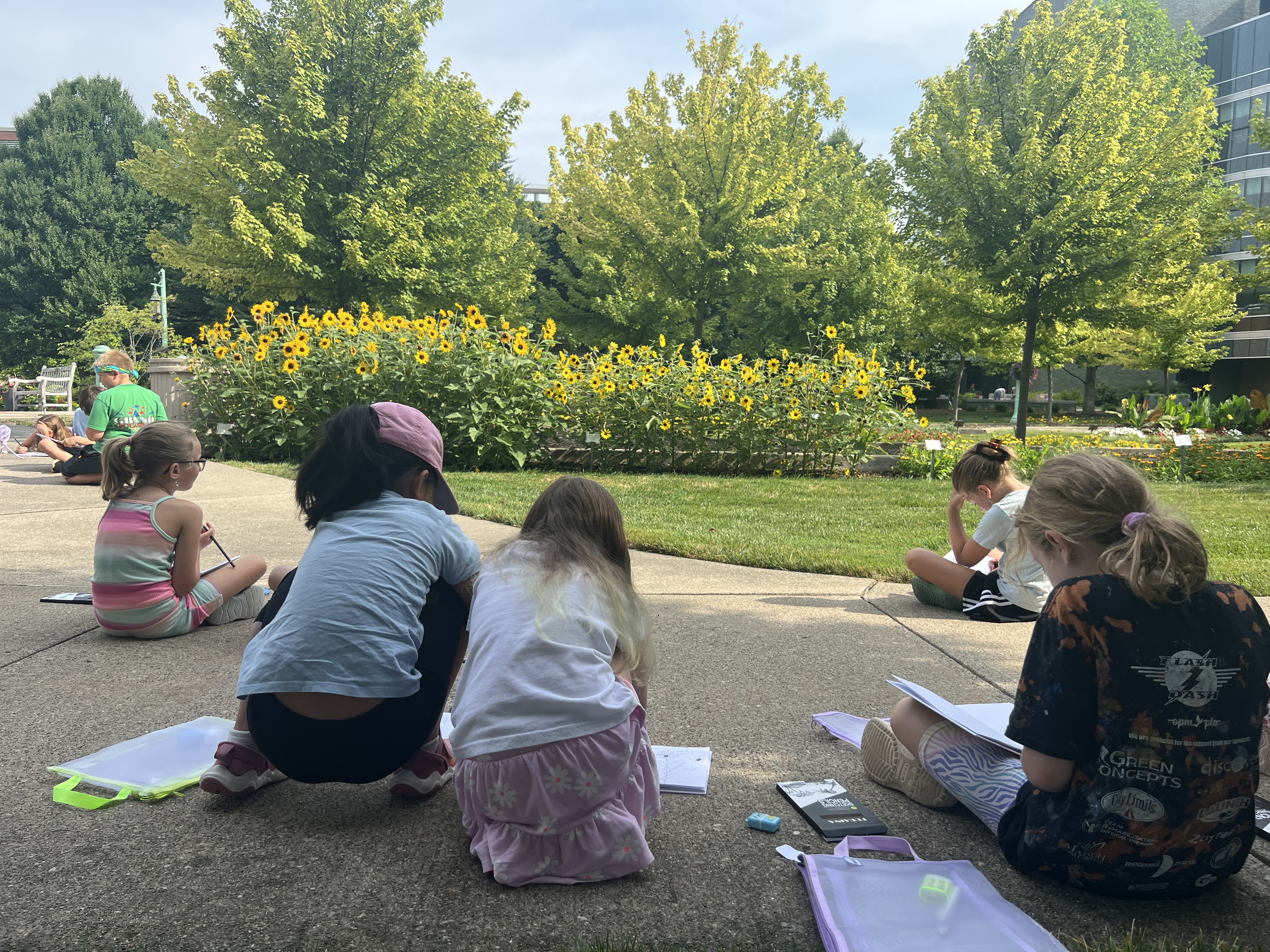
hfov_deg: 67.3
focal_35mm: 26
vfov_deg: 53.1
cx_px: 635
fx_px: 954
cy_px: 476
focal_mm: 5.7
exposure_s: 1/1531
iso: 50
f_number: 1.5
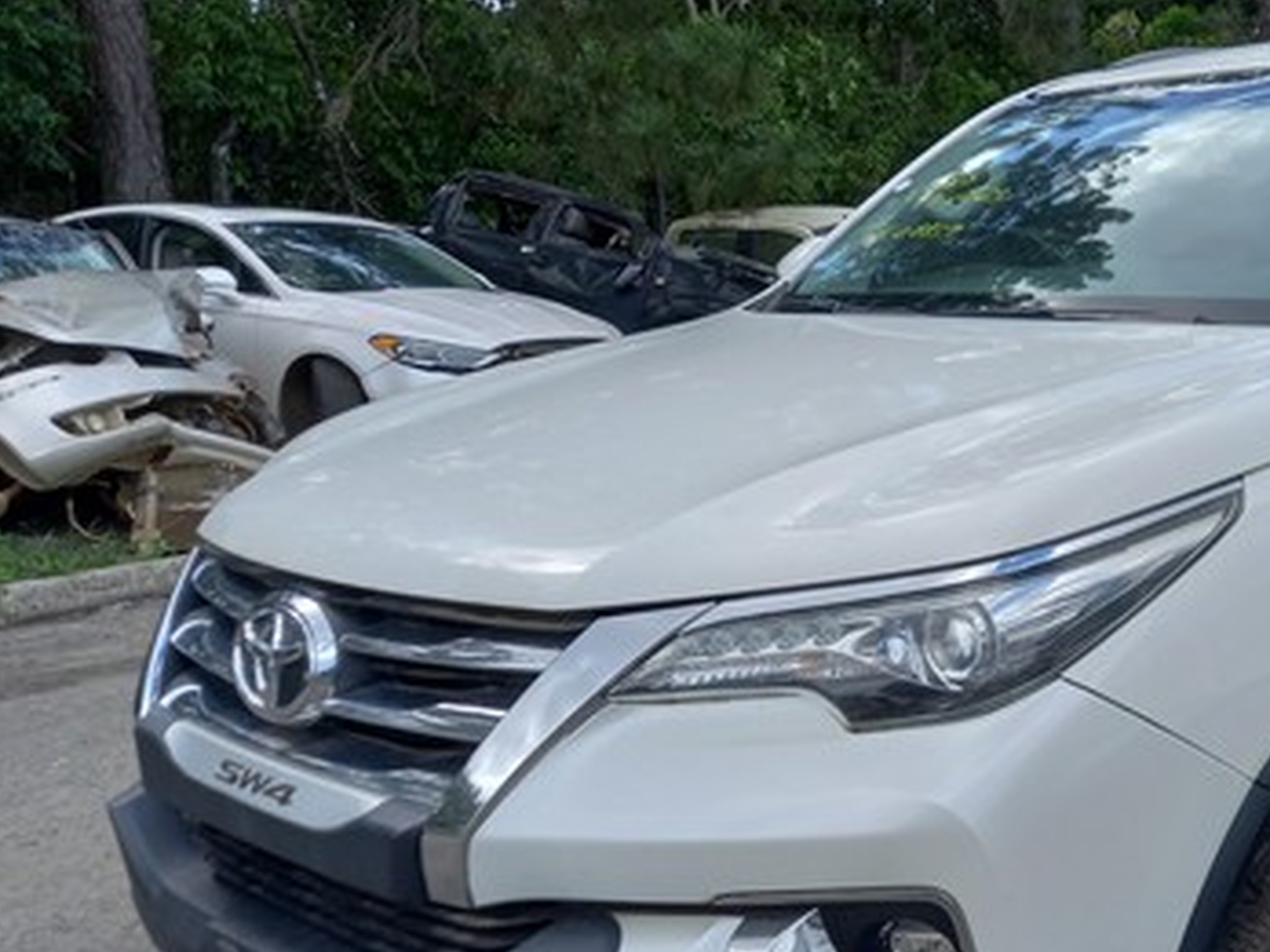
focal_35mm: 46
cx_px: 1051
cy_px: 697
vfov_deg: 31.0
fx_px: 1688
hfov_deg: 39.3
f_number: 2
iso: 25
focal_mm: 4.6
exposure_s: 1/256
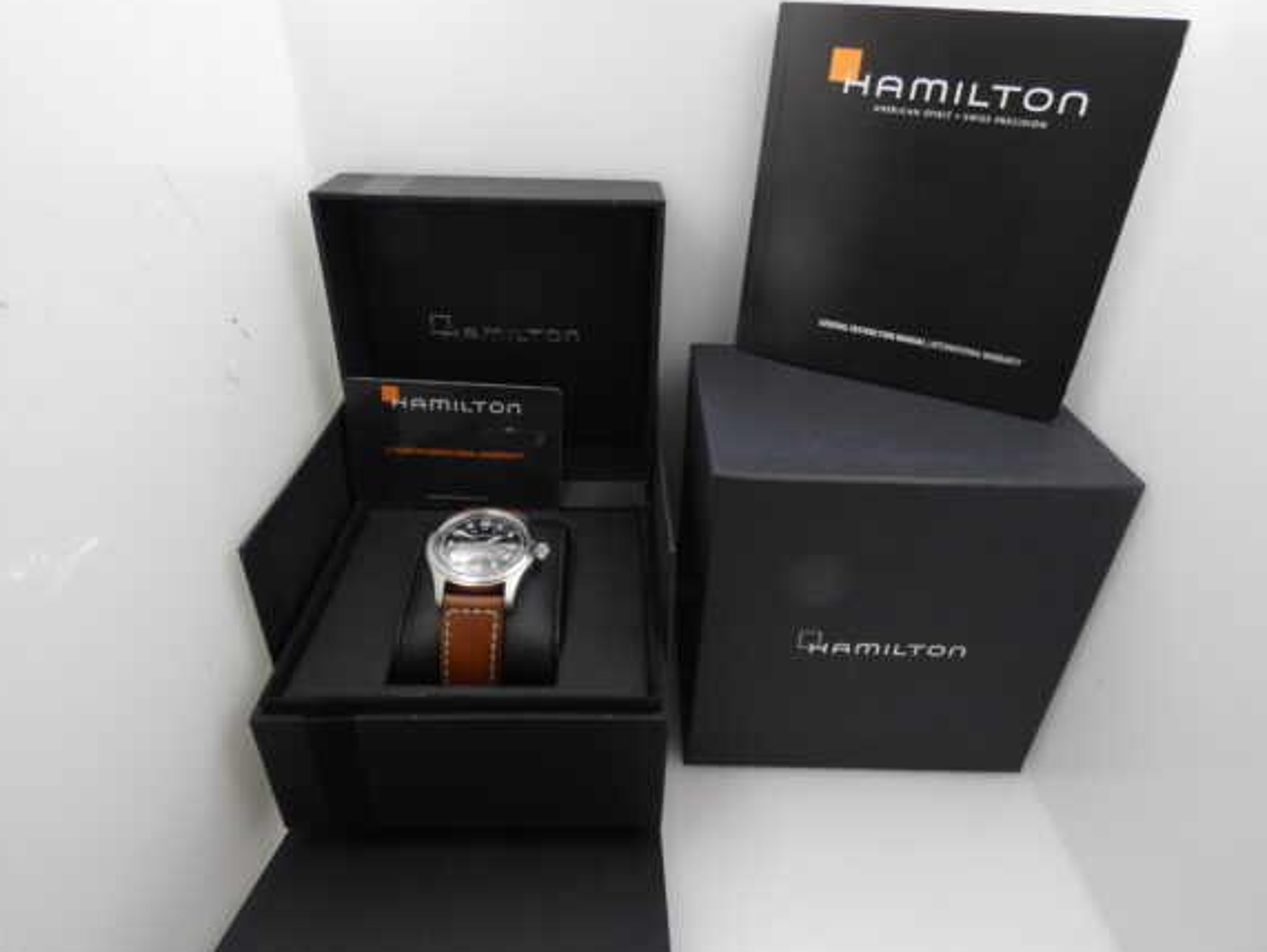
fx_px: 769
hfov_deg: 79.0
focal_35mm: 21
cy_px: 486
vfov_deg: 63.5
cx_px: 639
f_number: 2.8
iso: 80
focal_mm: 3.6
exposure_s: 1/100
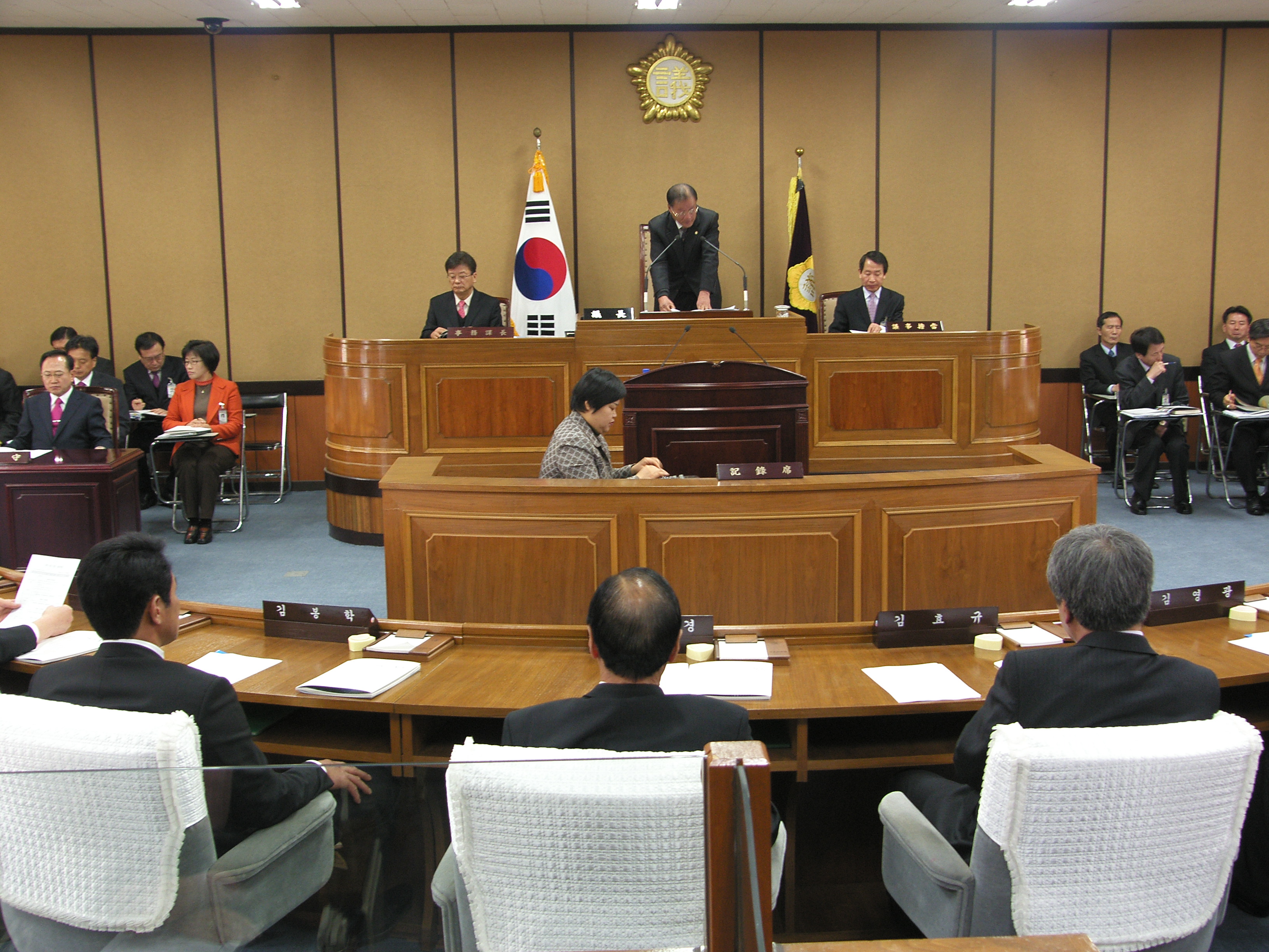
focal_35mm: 40
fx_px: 1466
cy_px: 476
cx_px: 634
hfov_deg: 46.8
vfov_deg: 36.0
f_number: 2.5
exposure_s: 1/15
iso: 100
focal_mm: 10.3
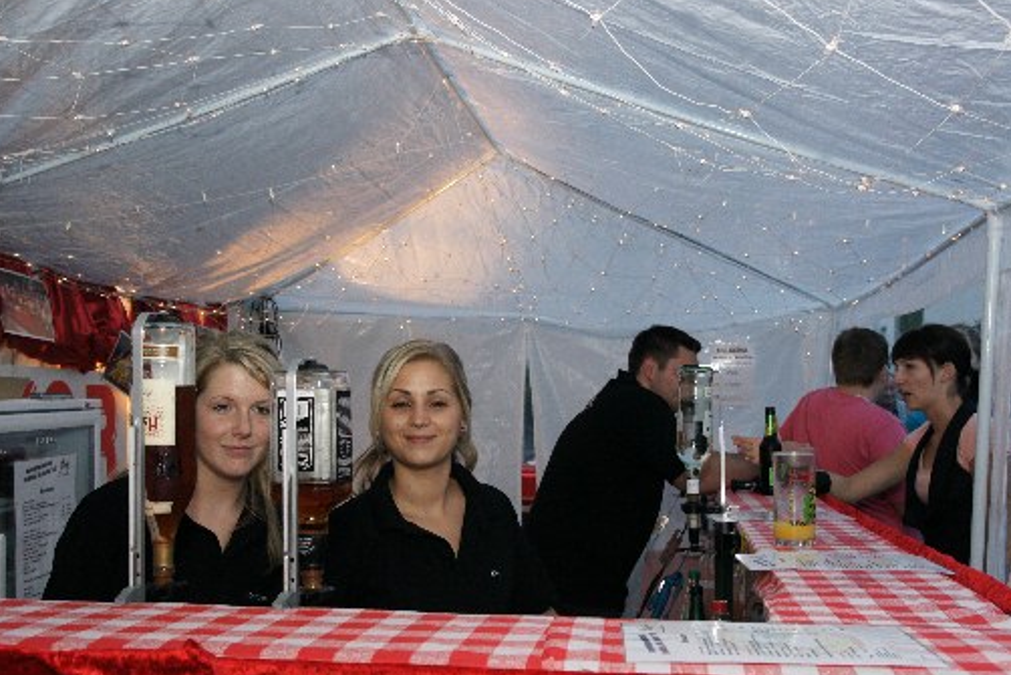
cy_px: 381
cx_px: 499
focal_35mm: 43
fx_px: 1208
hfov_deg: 45.4
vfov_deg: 31.2
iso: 1600
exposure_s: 1/100
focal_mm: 24
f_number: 5.6
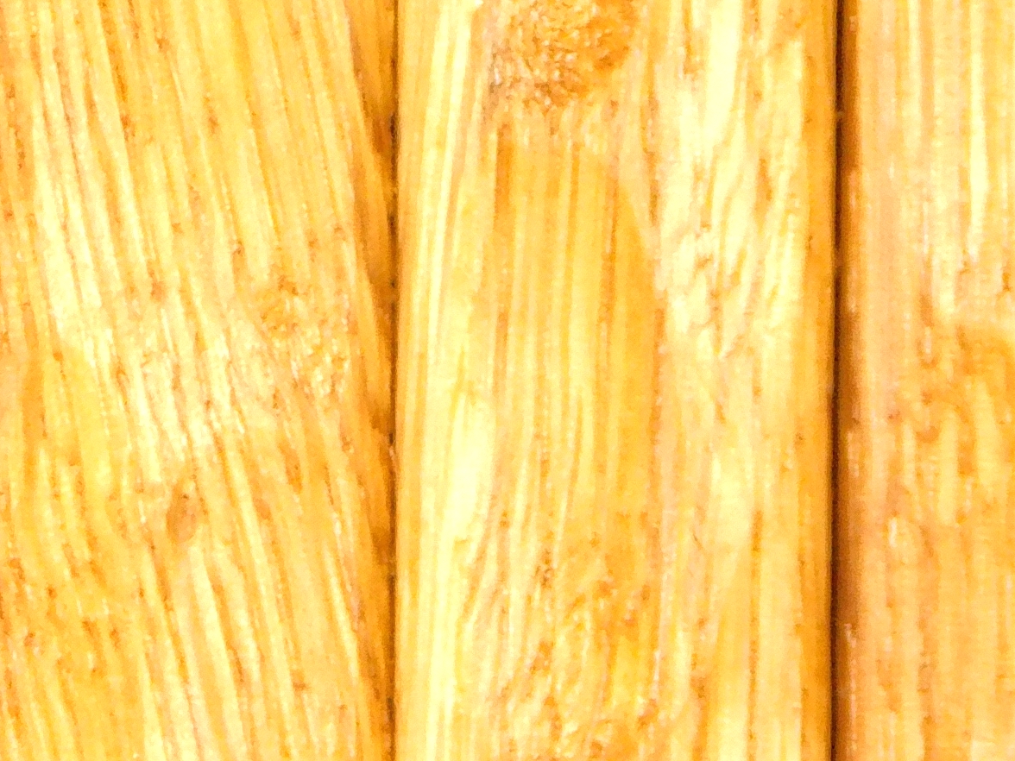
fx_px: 19528
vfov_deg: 2.2
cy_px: 88
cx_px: -885
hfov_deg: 3.0
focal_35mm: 666
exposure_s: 1/50
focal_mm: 30.1
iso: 125
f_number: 5.3
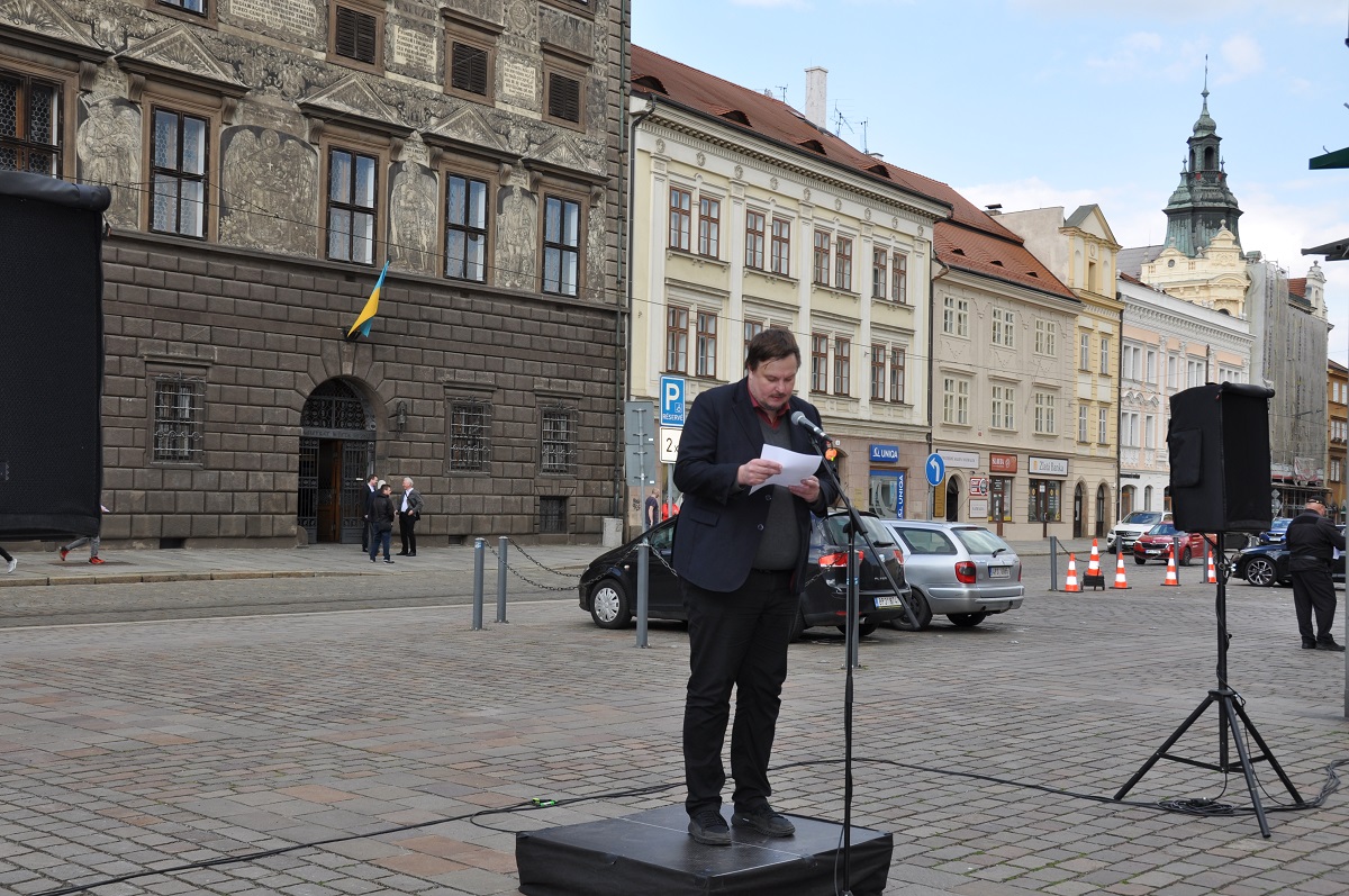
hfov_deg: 49.6
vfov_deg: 34.1
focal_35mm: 39
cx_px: 674
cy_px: 448
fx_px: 1460
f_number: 8
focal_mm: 26
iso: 200
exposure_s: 1/200
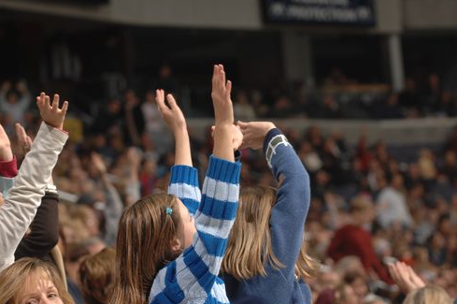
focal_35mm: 255
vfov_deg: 5.4
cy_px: 168
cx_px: 220
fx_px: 3234
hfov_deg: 8.1
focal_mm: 130
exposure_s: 1/250
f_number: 5
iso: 320
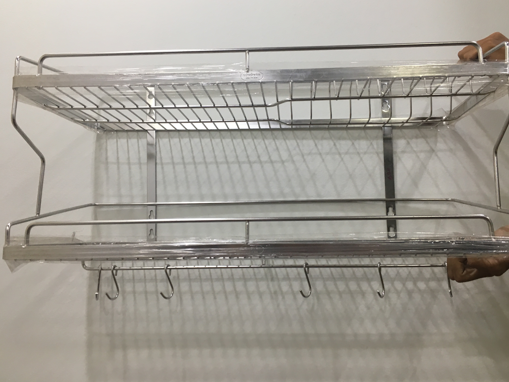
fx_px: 456
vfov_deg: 45.4
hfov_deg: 58.3
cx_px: 269
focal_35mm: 31
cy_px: 182
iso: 64
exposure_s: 1/33
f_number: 2.2
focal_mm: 4.15
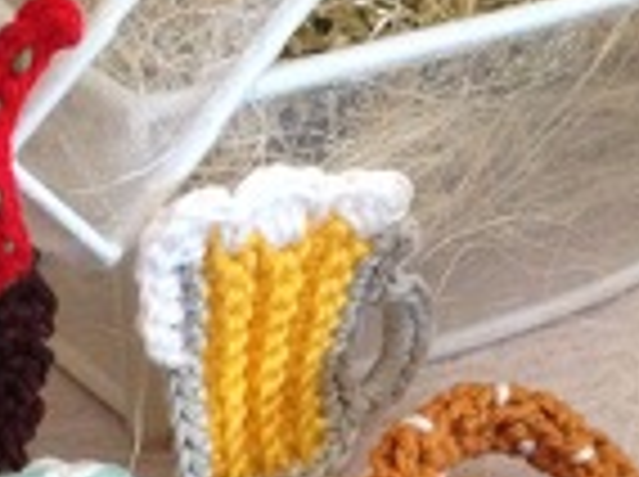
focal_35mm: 86
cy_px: 506
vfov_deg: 16.7
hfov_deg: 22.6
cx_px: 160
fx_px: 1585
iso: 640
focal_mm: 4.28
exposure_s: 1/15
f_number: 2.4
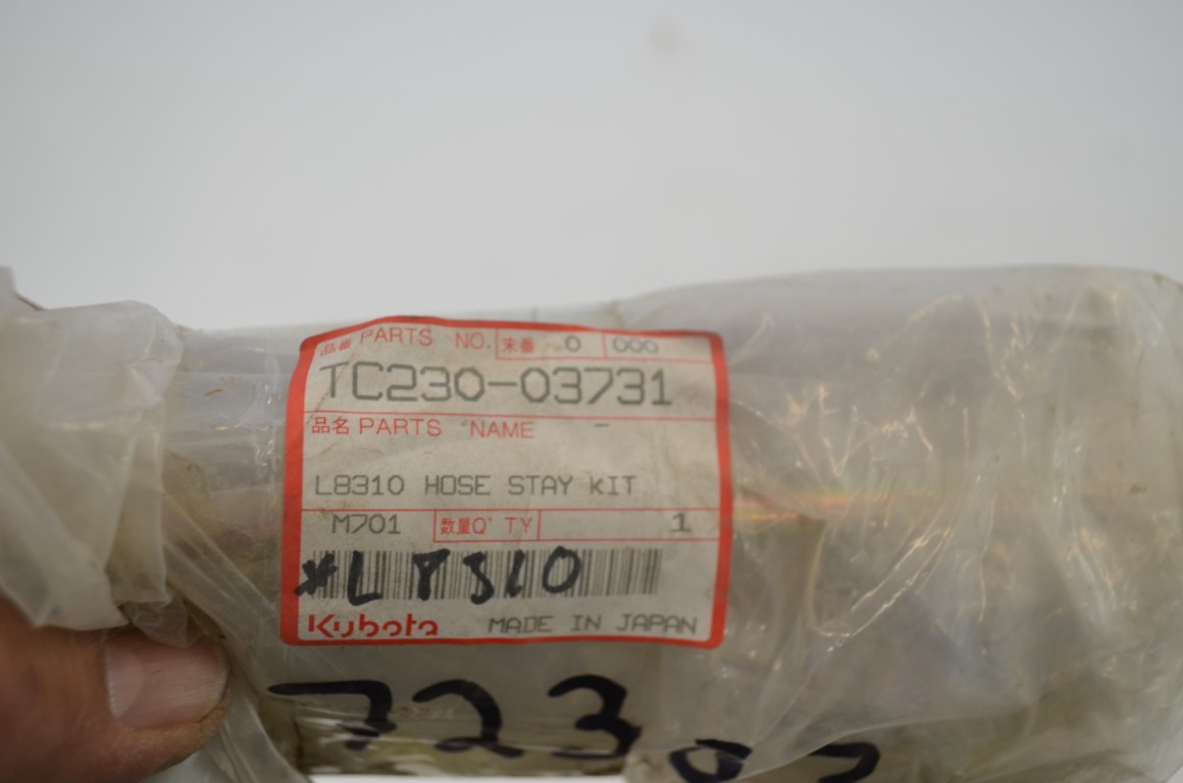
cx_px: 592
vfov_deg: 34.1
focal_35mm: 39
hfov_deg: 49.6
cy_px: 392
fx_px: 1279
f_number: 5
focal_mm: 26
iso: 400
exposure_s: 1/100
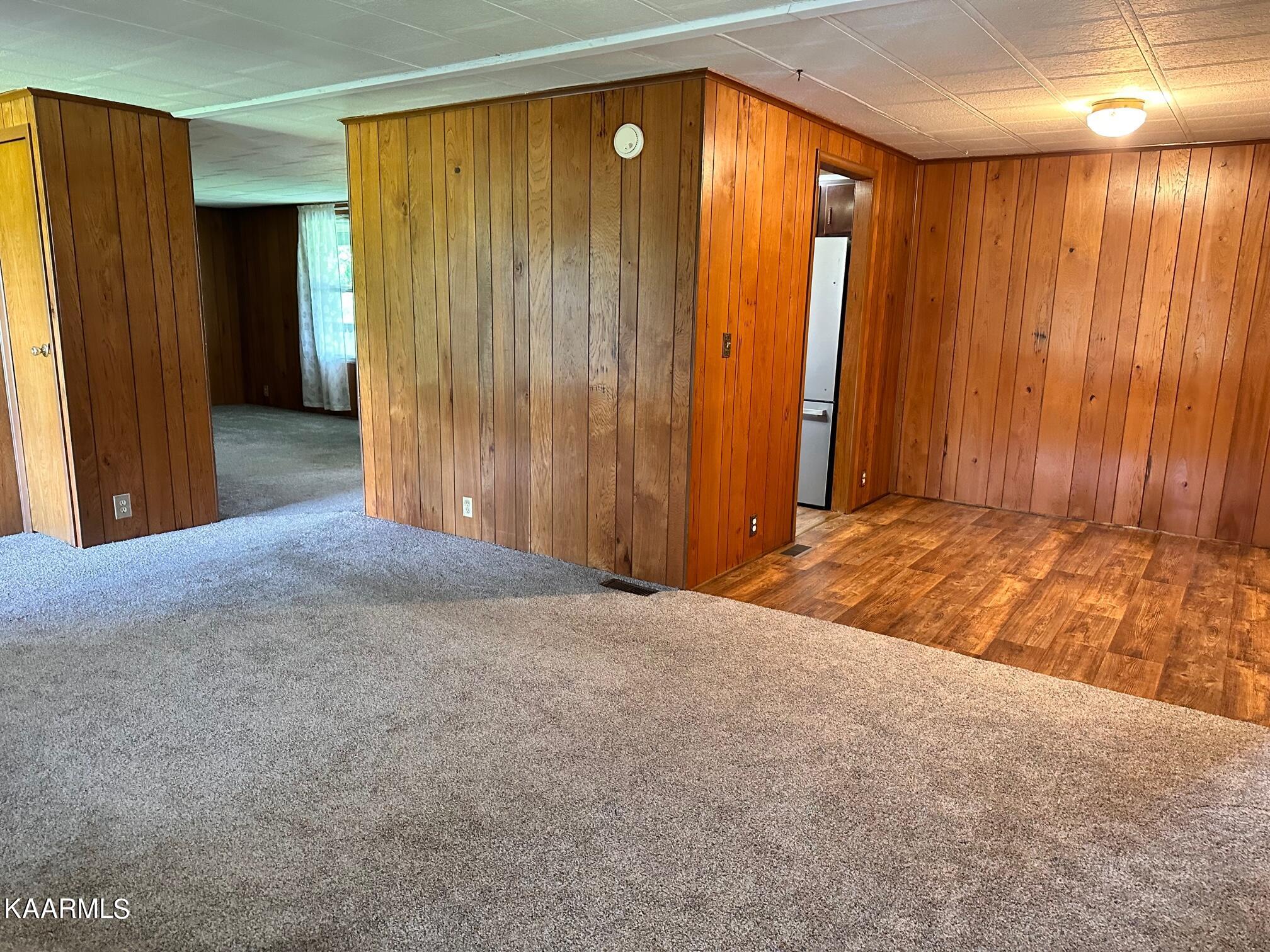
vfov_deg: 56.8
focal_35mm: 24
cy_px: 476
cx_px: 635
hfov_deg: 71.6
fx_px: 881
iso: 500
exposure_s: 1/60
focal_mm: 6.86
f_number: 1.78
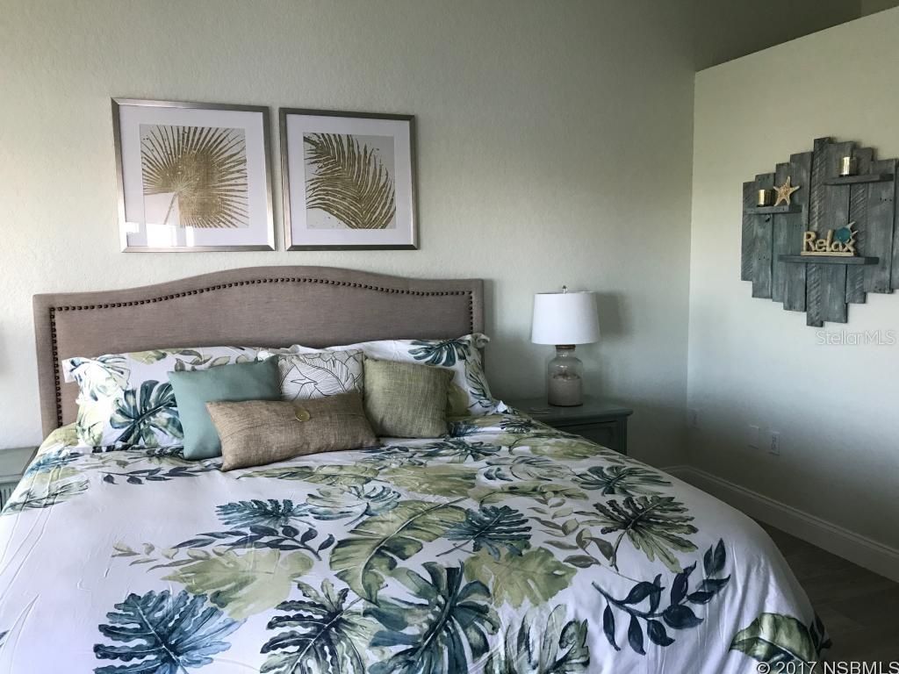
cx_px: 450
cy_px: 337
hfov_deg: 63.4
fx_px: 727
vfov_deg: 49.7
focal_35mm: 28
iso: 40
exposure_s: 1/17
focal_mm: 3.99
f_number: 1.8
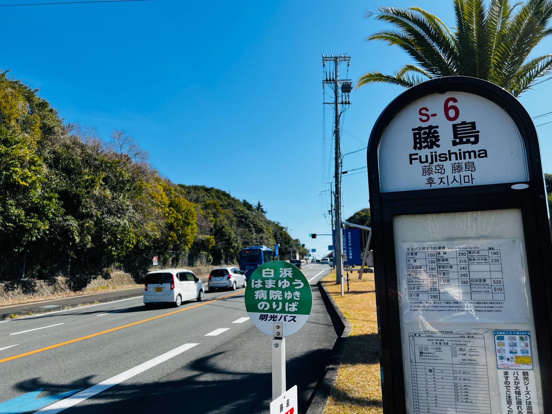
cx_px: 276
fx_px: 415
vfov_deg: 53.1
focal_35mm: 26
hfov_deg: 67.3
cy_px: 207
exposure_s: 1/3571
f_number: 1.5
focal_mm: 5.7
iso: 50
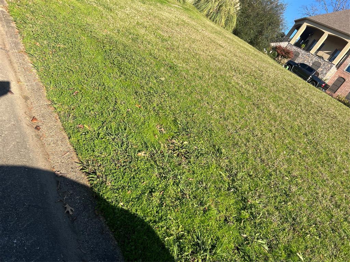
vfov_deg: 53.1
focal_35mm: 26
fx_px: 263
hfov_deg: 67.3
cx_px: 175
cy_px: 131
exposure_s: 1/2008
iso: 50
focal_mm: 5.7
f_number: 1.5
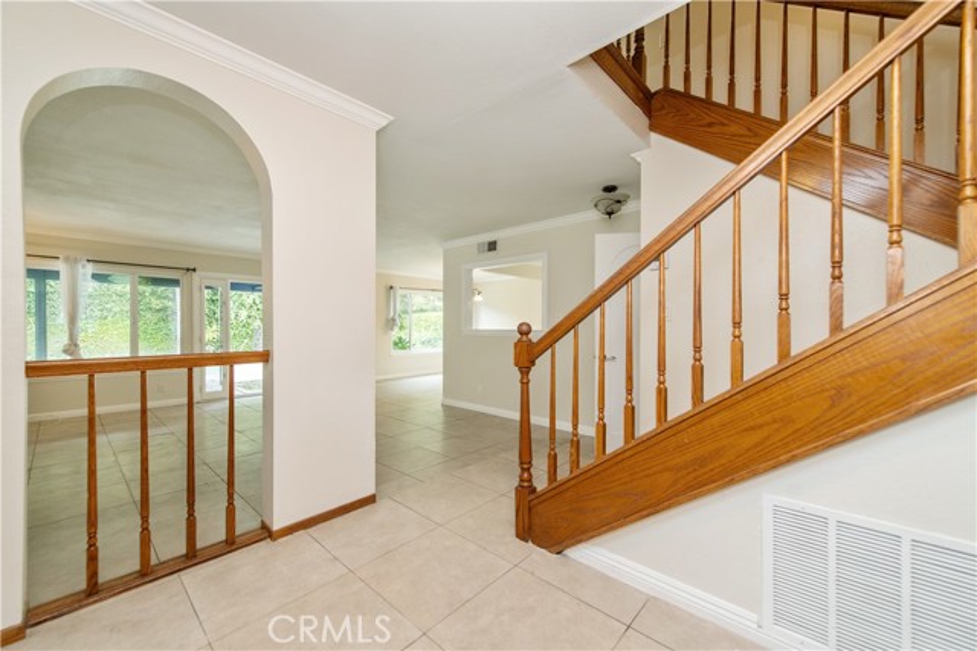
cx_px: 488
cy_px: 326
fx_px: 380
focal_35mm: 14
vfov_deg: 81.1
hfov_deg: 104.3
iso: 360
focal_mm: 14
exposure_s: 1/60
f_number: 4
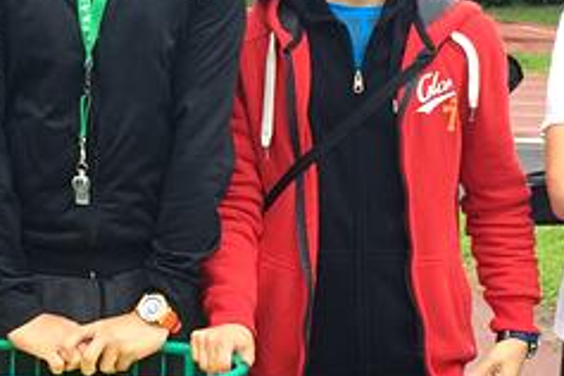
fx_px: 1692
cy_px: 247
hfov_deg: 18.6
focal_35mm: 108
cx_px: 45
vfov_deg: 12.7
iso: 40
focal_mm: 4.15
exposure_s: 1/50
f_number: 2.2
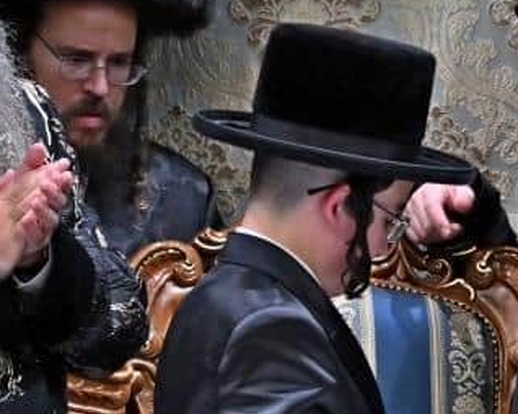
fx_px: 5837
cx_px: 583
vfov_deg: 4.1
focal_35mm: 381
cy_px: 336
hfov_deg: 5.1
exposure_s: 1/200
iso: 1000
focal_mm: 84
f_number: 4
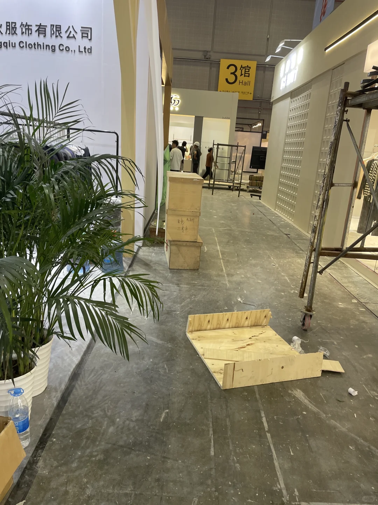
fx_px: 379
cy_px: 252
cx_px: 189
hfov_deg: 53.1
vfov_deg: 67.3
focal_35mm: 26
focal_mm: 4.2
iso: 125
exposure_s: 1/100
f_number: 1.6
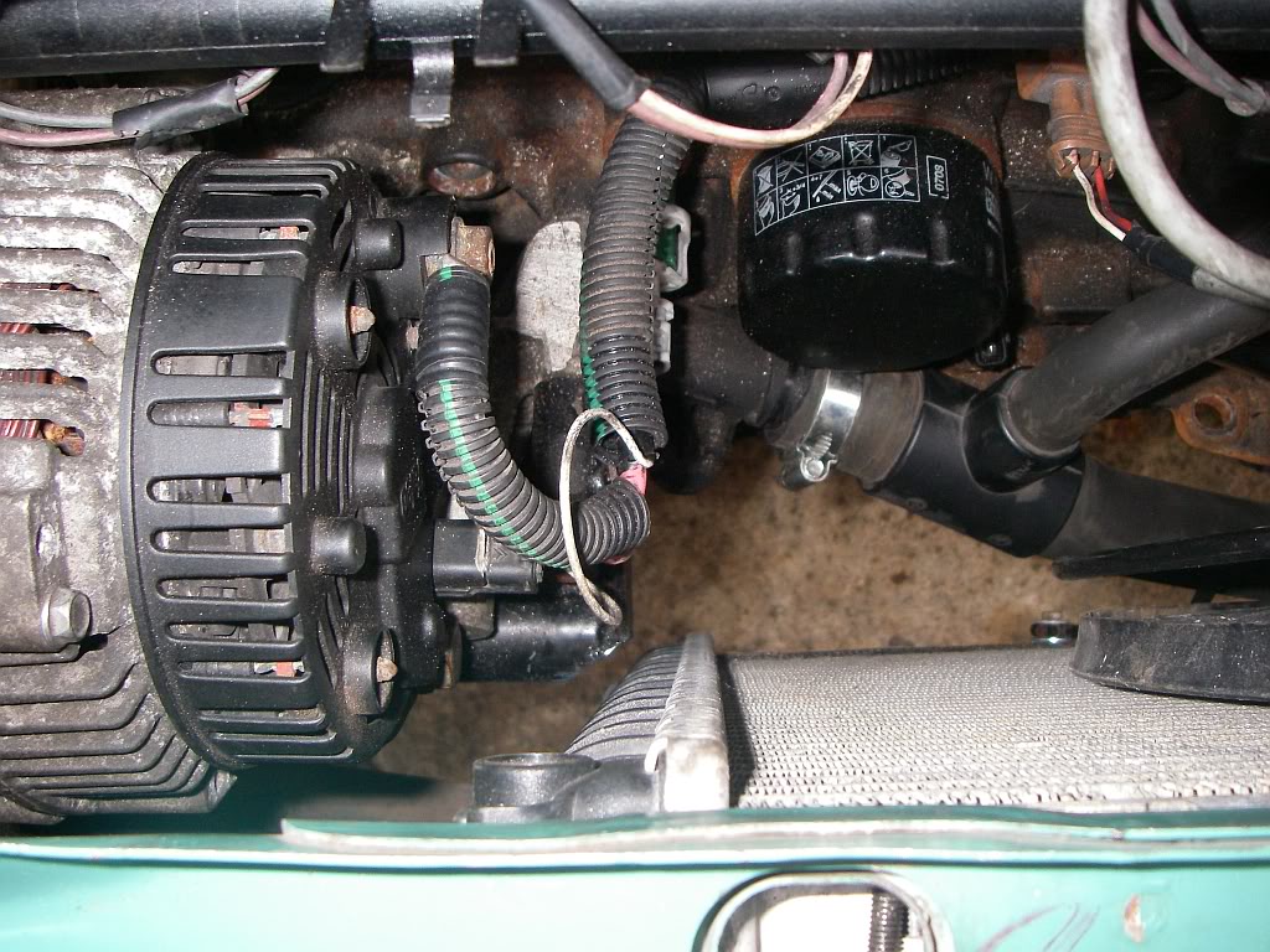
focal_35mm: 38
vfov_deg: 37.7
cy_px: 476
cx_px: 635
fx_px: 1394
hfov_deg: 49.0
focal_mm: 6.3
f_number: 3.3
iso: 200
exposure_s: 1/40
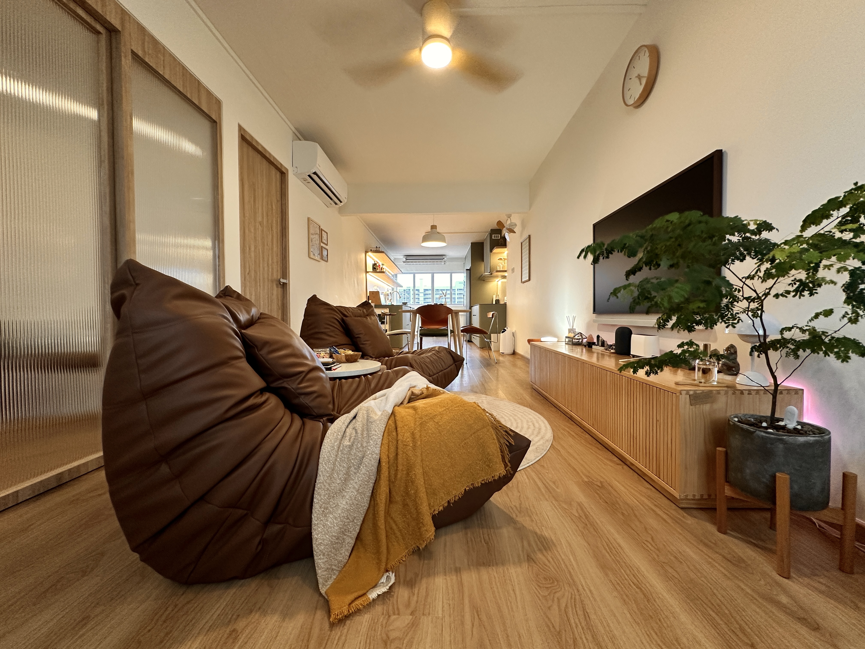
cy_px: 324
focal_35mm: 14
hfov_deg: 102.1
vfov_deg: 85.7
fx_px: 350
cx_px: 432
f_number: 2.2
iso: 200
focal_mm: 2.22
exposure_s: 1/50
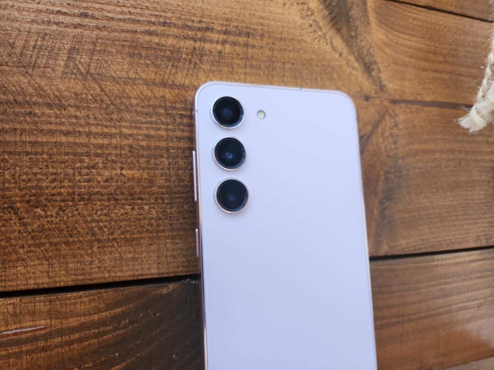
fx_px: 343
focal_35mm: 24
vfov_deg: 56.8
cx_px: 247
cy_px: 185
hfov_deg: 71.6
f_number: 1.8
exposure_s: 1/180
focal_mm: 5
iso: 160
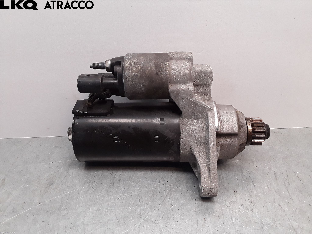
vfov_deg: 49.7
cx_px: 156
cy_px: 117
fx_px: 252
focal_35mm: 28
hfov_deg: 63.4
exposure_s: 1/100
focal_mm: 2.91
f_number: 1.9
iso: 100
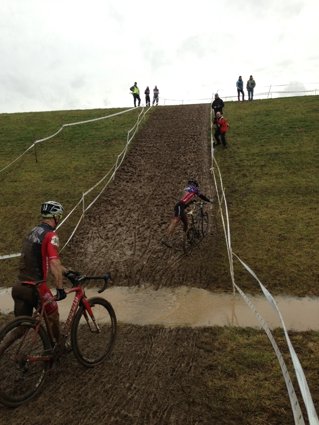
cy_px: 212
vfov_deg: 55.4
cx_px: 160
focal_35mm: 33
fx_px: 405
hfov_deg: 42.9
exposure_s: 1/423
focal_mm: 4.13
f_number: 2.4
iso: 50
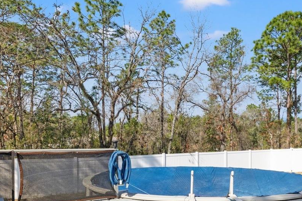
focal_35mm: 30
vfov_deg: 42.2
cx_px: 195
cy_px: 151
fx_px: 252
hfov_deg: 60.8
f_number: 8
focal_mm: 10
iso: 400
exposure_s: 1/1250
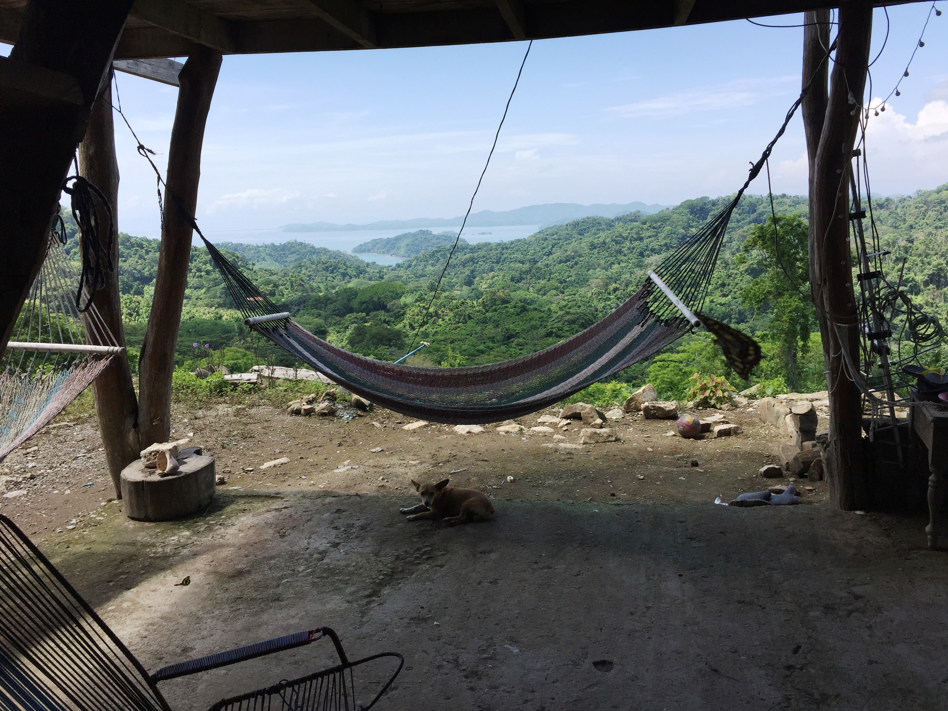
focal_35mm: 29
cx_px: 474
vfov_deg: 48.2
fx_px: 794
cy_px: 356
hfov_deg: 61.7
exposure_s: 1/1980
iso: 32
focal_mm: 4.15
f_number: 2.2
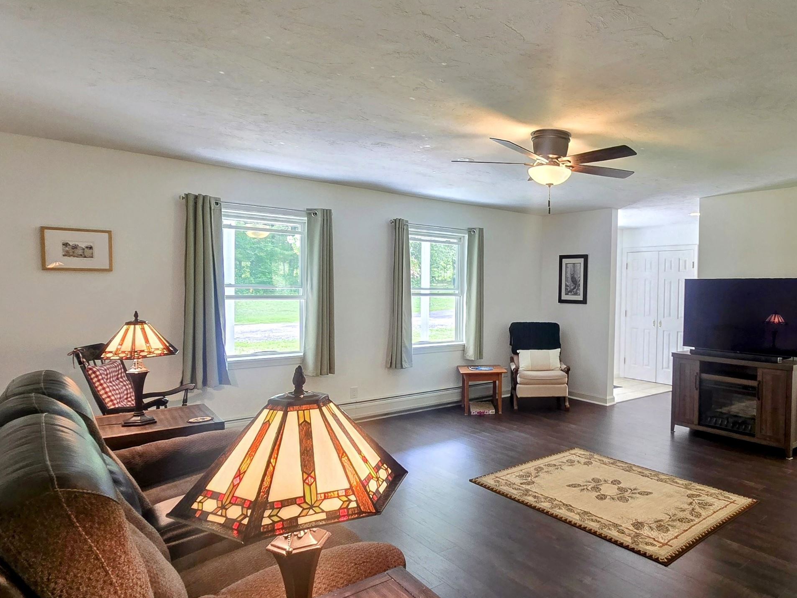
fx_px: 483
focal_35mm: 21
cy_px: 311
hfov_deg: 74.9
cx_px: 569
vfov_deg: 63.4
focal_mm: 2.2
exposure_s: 1/60
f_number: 2.2
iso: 125
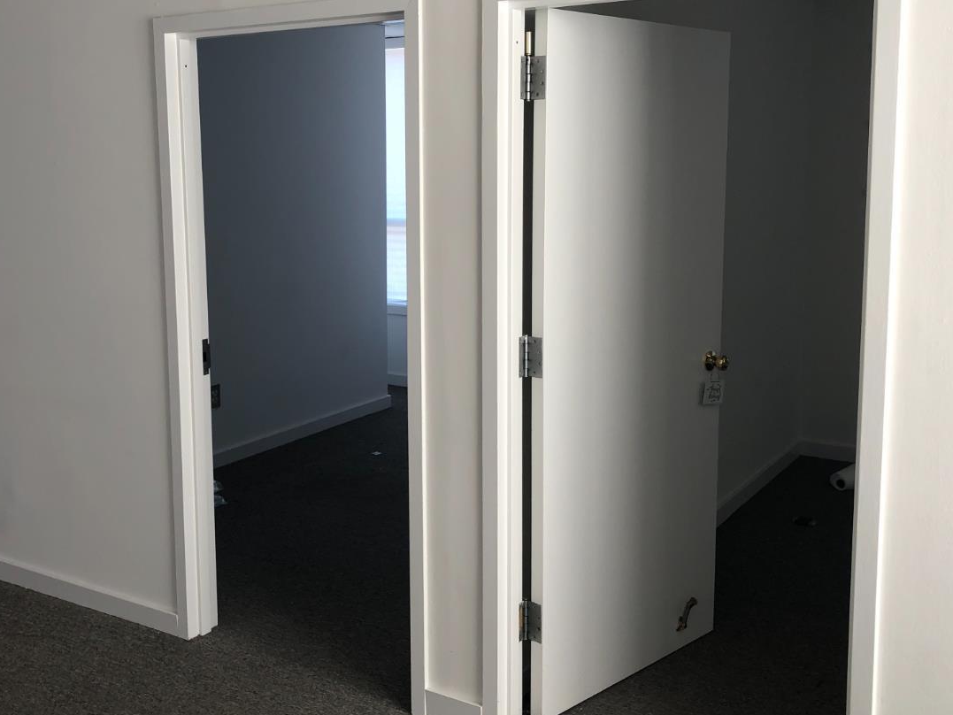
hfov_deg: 47.7
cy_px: 299
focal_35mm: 39
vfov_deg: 36.7
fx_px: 1074
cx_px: 413
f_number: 1.8
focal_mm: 3.99
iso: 40
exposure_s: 1/120
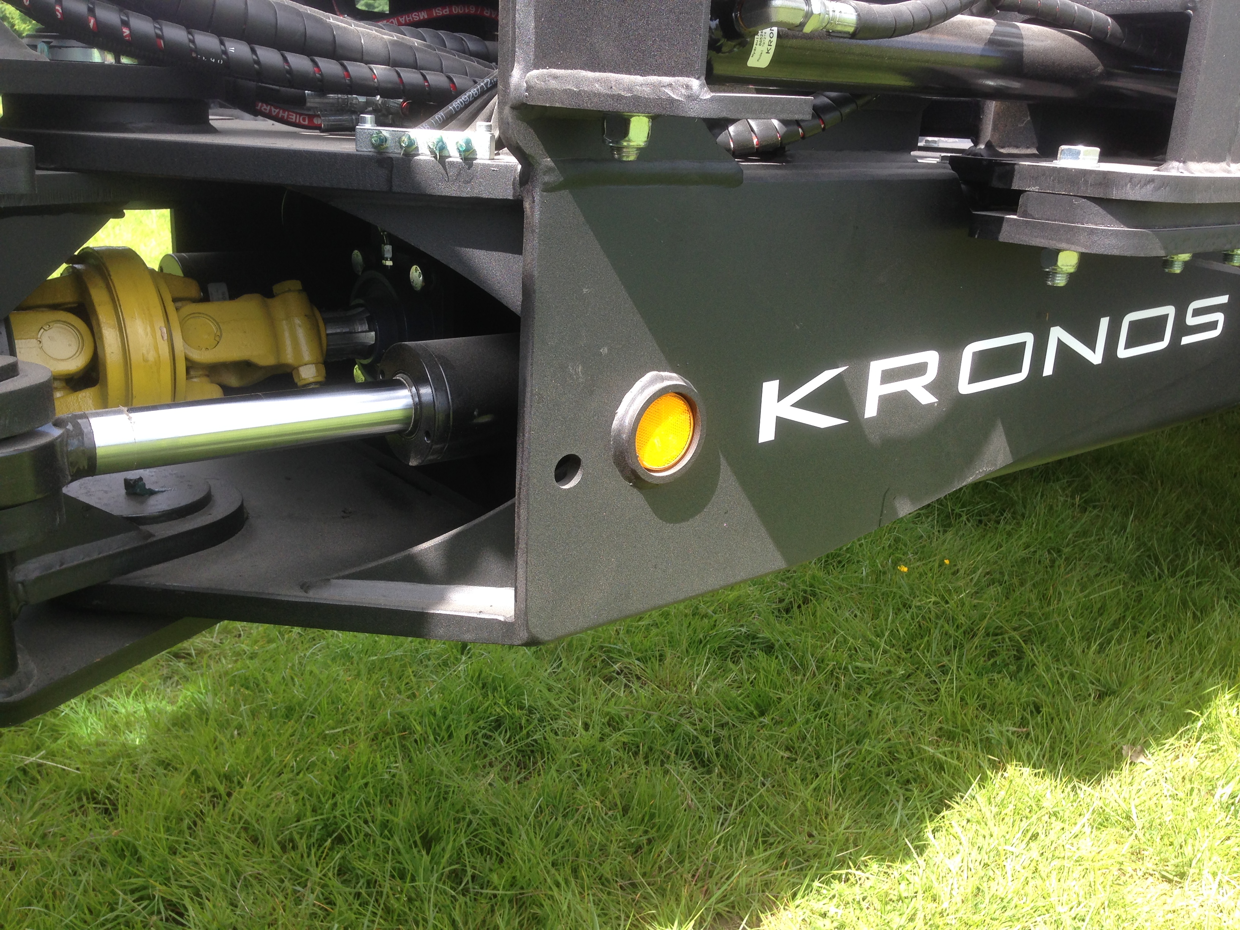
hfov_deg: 55.4
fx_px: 1182
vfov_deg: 42.9
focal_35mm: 33
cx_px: 620
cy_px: 465
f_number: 2.4
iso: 50
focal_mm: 4.12
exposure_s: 1/256
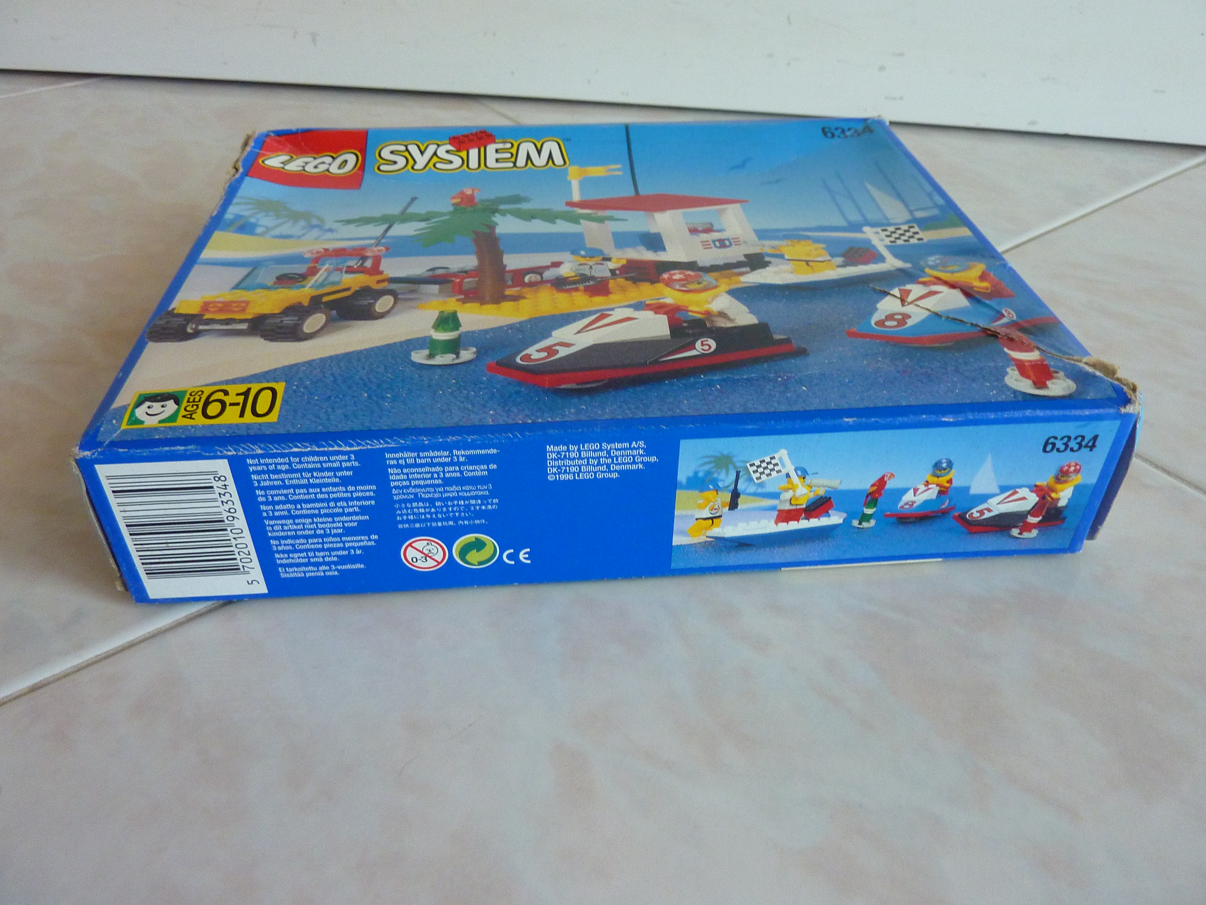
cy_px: 452
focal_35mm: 25
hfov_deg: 69.4
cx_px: 603
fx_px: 871
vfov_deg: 54.9
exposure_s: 1/30
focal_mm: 4.1
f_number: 3.3
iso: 250
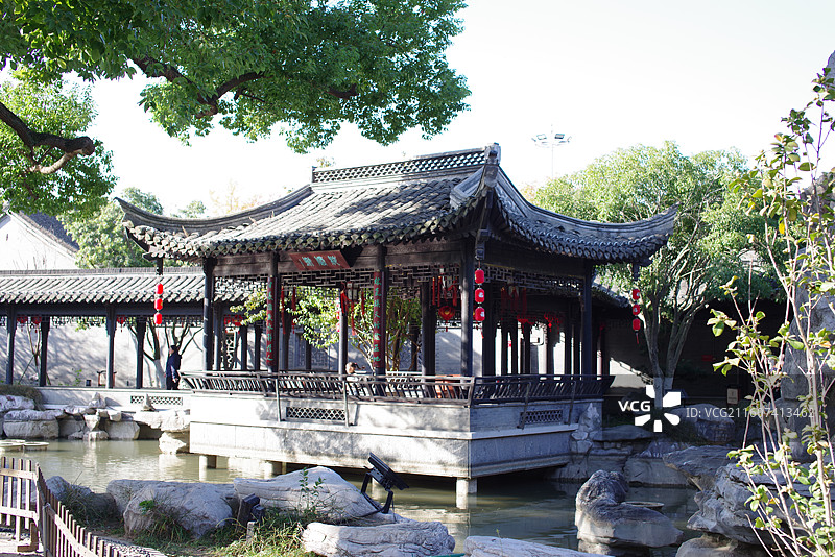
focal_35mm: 50
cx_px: 418
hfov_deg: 39.6
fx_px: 1160
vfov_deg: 27.0
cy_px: 278
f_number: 4.5
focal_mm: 50
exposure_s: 1/125
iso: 200
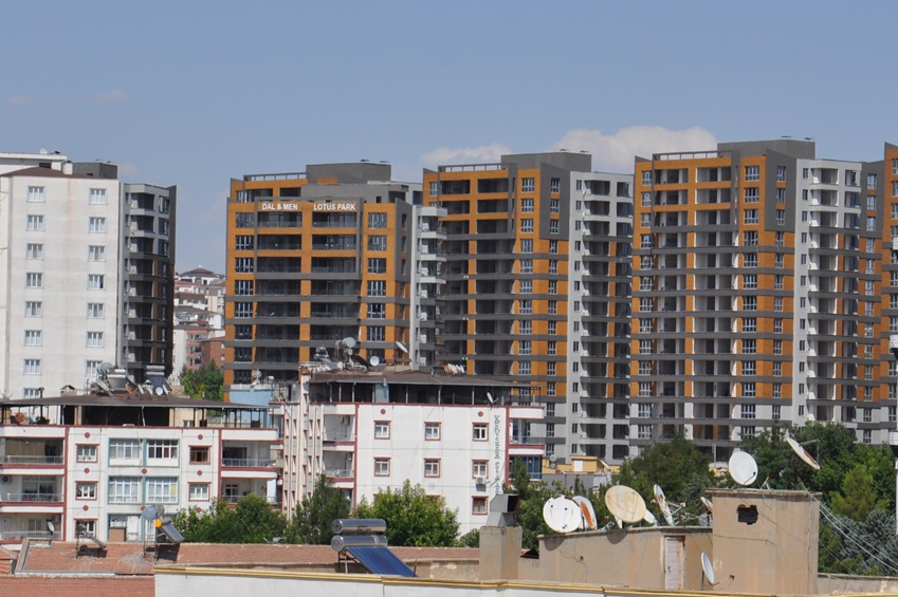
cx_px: 398
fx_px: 4213
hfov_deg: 12.2
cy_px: 293
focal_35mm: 169
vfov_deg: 8.1
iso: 200
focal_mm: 70
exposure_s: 1/400
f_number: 10
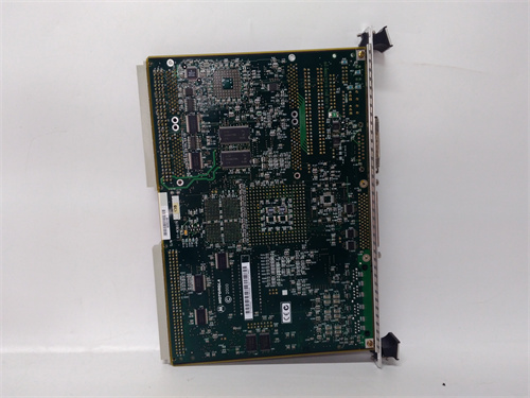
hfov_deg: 65.3
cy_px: 199
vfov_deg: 51.4
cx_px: 265
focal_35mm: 27
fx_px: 413
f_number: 2
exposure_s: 1/33
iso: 218
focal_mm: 3.79
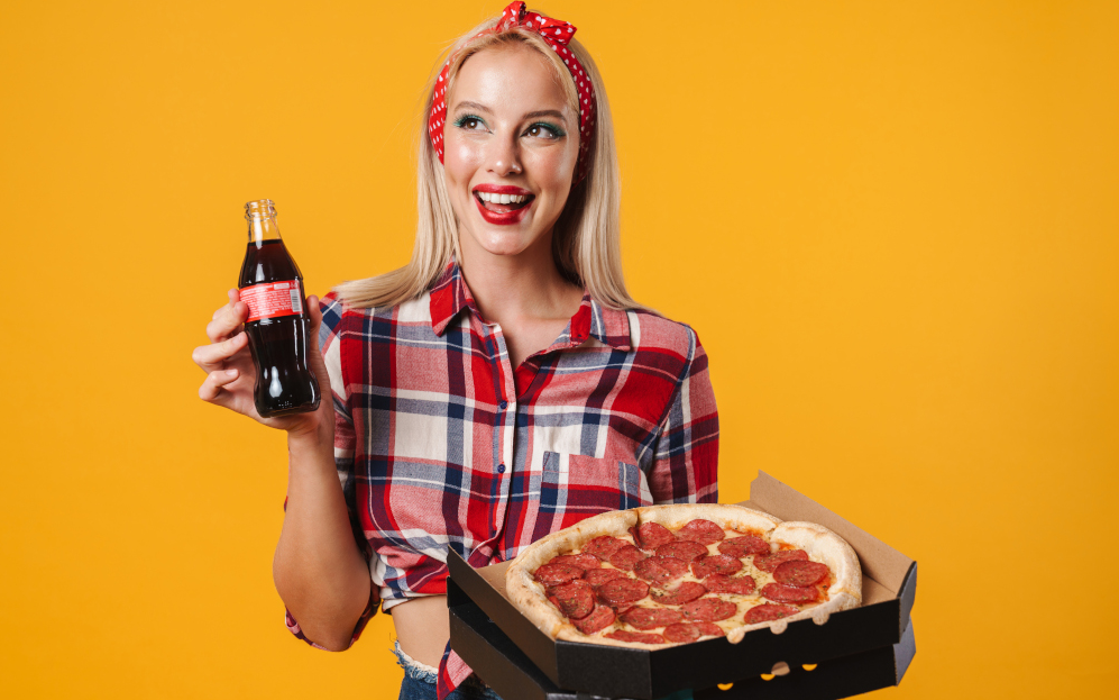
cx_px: 559
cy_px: 349
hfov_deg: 43.5
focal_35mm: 46
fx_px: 1403
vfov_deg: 28.0
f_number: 6.3
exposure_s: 1/160
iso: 125
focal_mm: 45
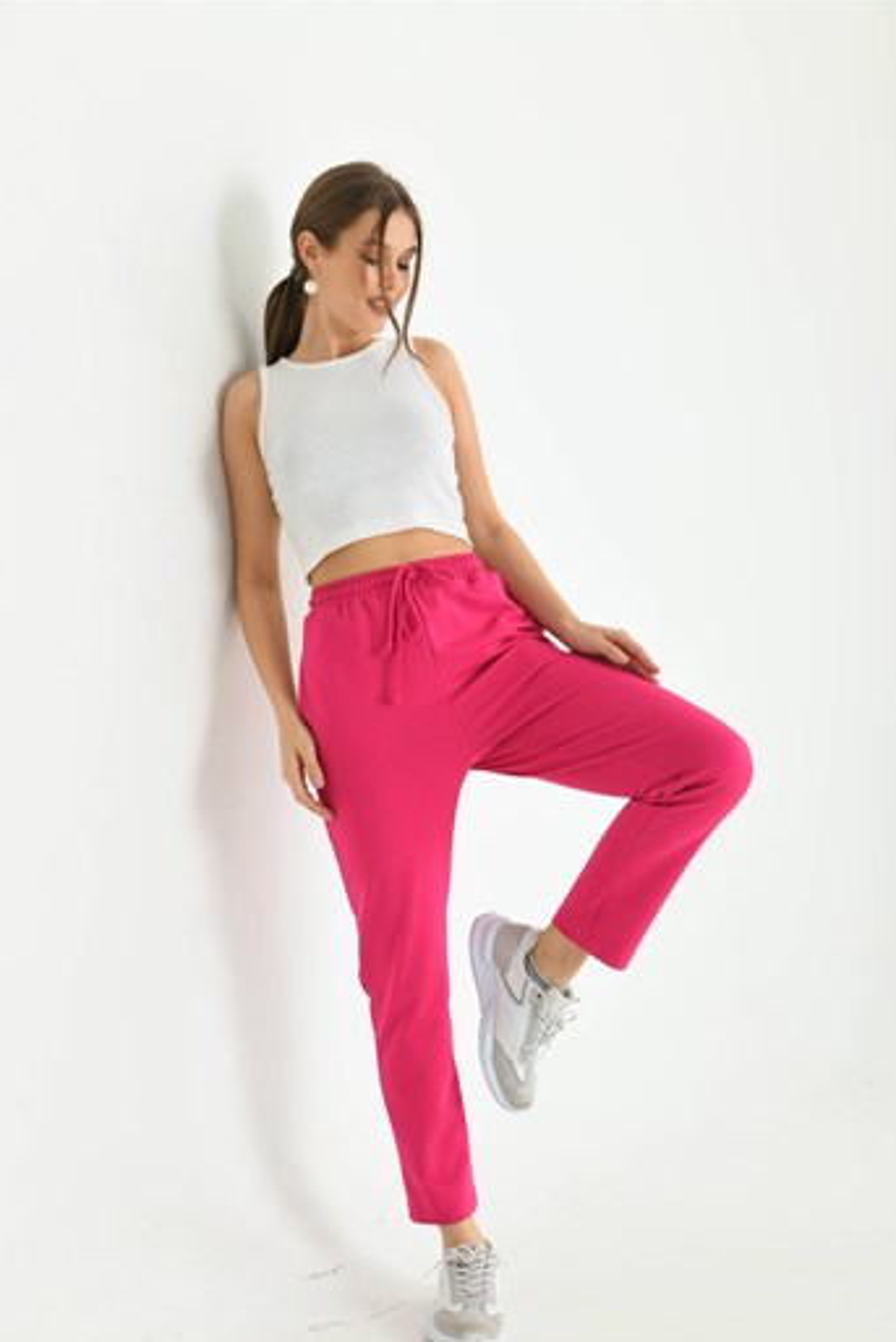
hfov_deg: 26.5
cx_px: 449
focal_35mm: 51
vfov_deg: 38.8
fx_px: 1903
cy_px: 739
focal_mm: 46
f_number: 5.6
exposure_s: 1/125
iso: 160
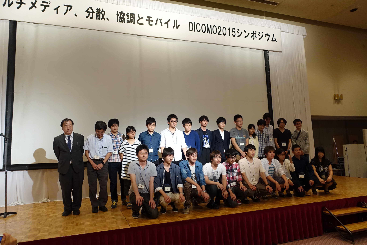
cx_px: 184
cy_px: 122
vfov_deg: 49.6
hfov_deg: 69.4
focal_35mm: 26
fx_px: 265
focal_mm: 9.47
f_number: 2.8
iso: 1000
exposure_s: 1/200
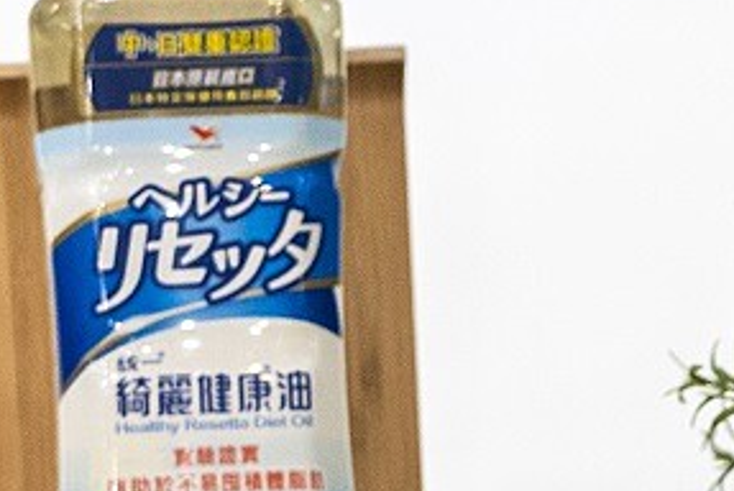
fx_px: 3408
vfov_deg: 8.0
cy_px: 777
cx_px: 184
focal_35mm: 167
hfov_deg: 12.3
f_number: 4.5
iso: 2500
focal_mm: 40
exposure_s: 1/125
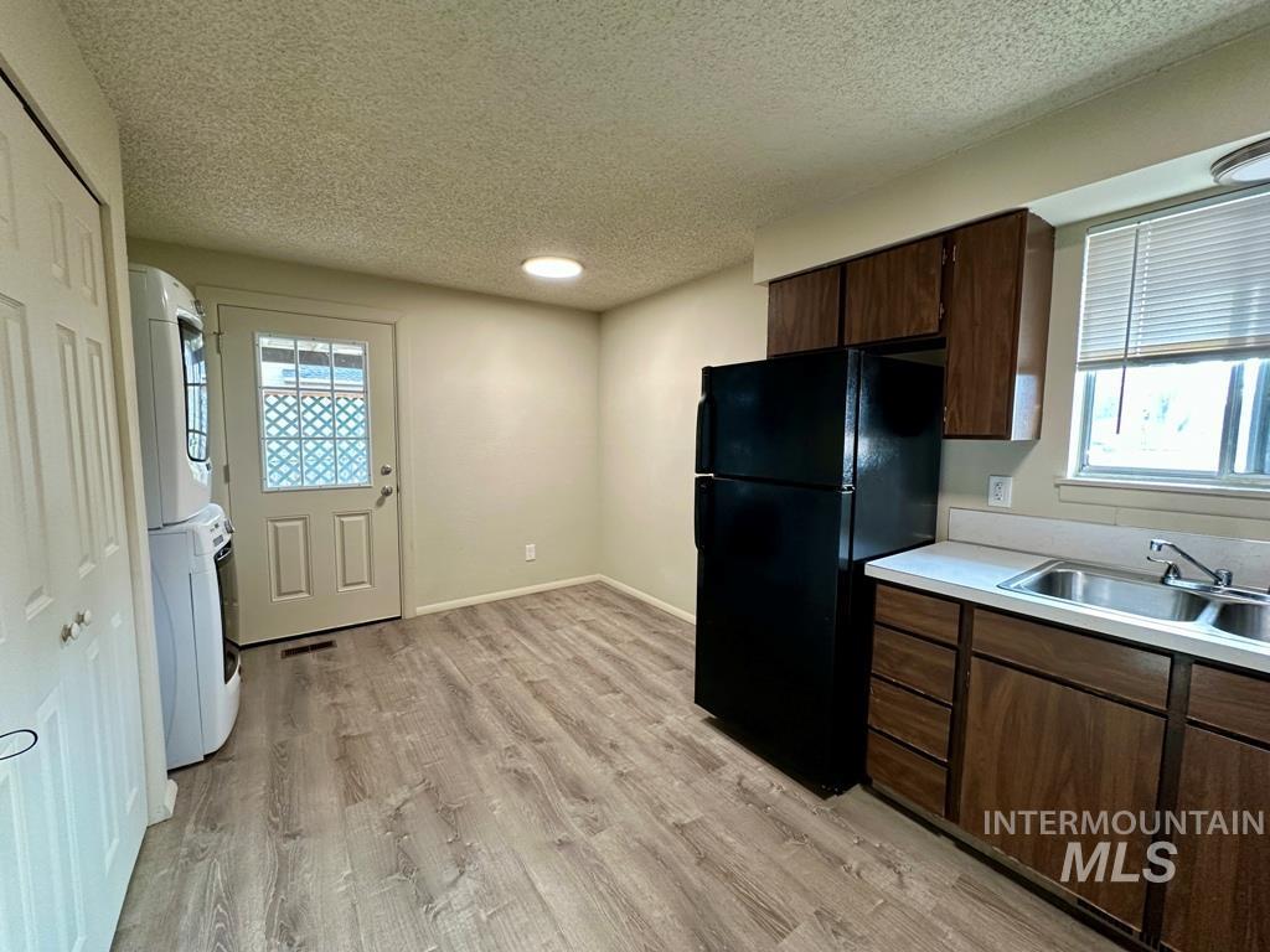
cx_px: 635
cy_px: 476
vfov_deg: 85.7
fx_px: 514
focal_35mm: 14
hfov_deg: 102.1
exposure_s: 1/60
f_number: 2.2
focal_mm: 2.22
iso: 200
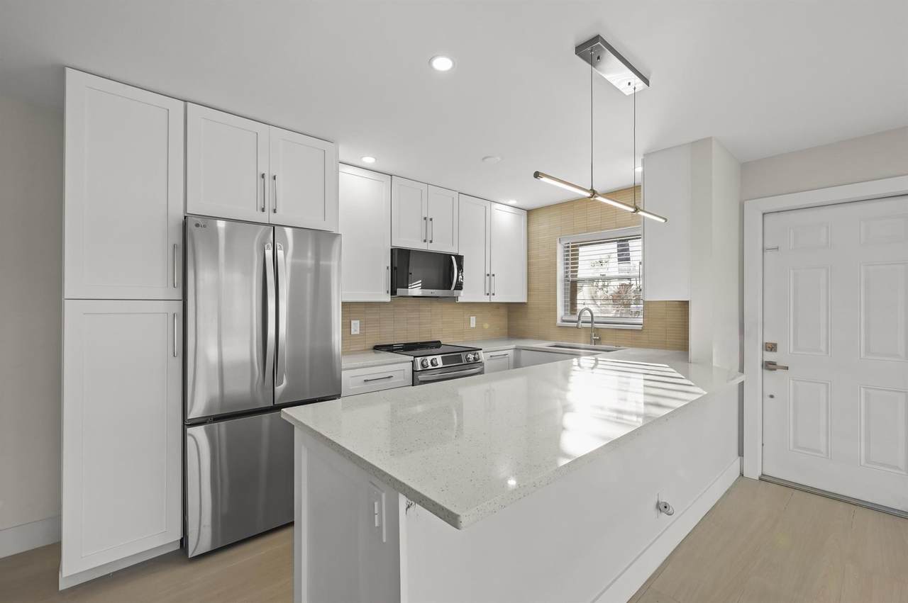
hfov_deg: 100.4
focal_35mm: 15
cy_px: 302
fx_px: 378
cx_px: 454
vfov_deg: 77.2
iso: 800
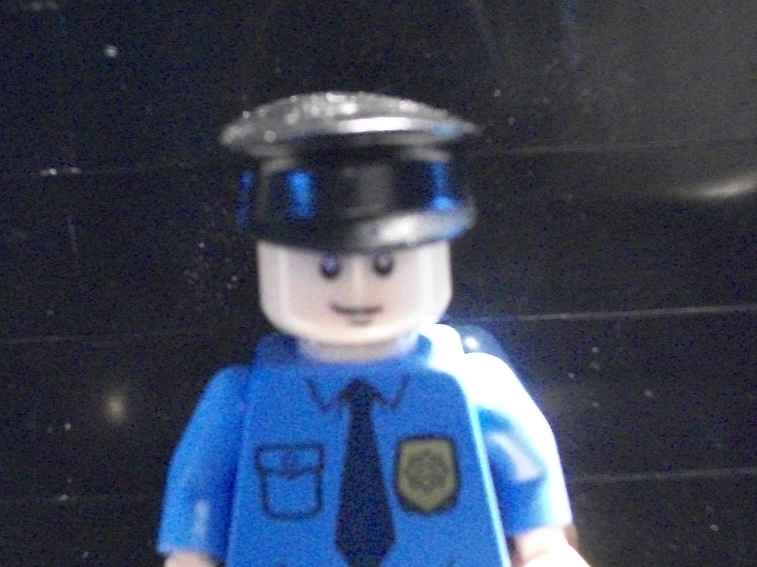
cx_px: 332
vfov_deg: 19.4
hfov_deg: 25.6
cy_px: 330
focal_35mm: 76
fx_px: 1662
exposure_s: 1/13
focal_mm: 8.8
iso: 800
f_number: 3.6
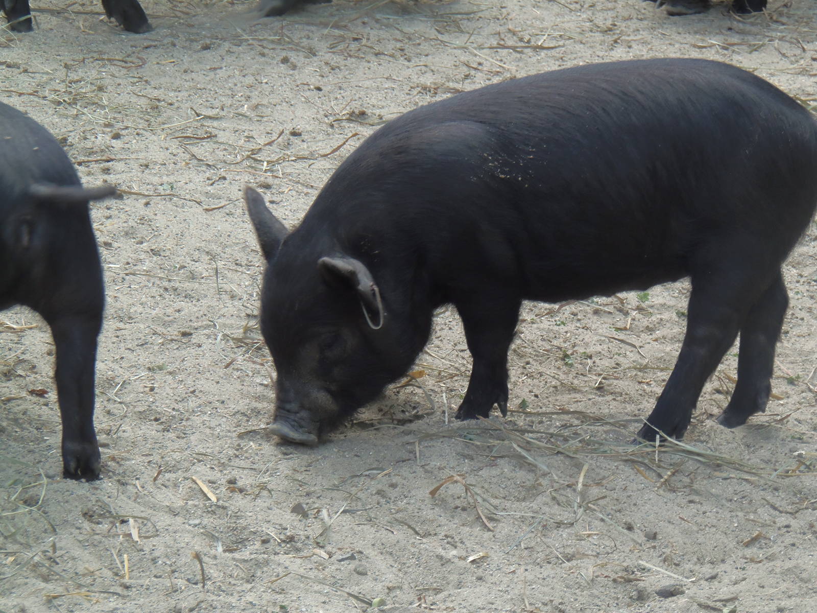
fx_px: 6585
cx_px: 408
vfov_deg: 5.3
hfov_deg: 7.1
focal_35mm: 279
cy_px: 306
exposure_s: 1/80
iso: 100
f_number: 5.2
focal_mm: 51.7
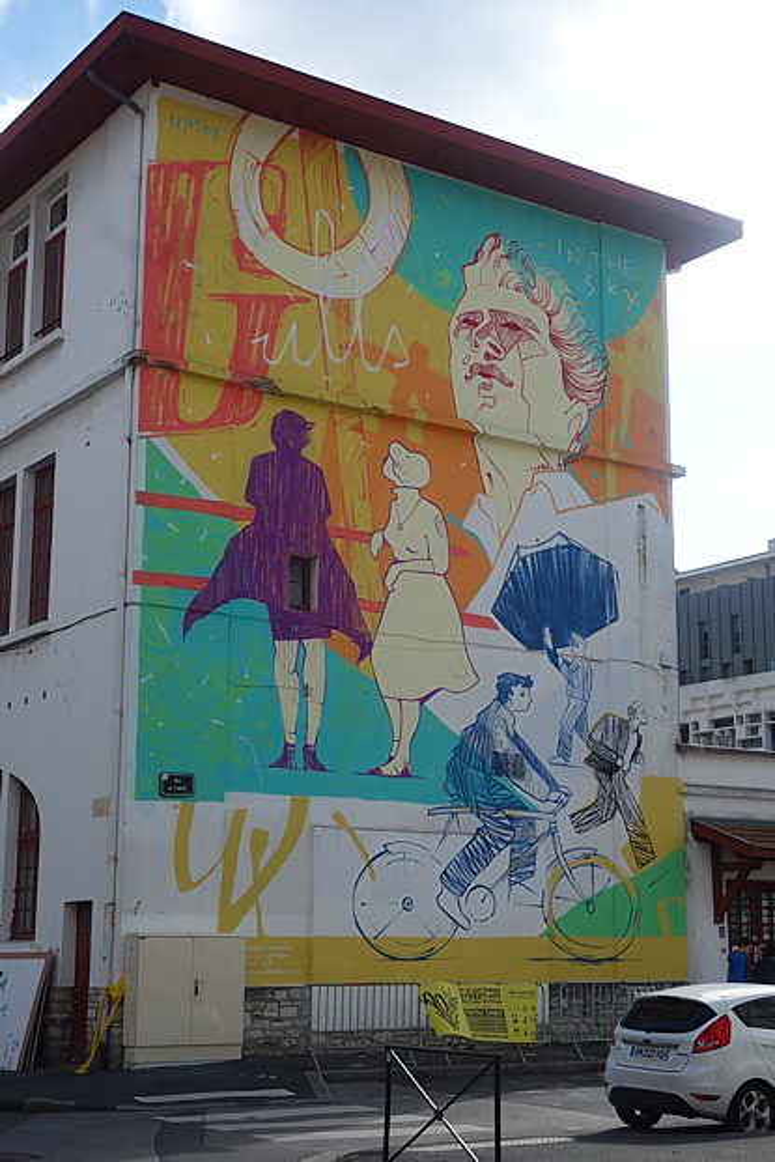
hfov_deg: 25.5
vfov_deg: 37.5
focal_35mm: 53
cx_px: 388
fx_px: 1710
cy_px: 581
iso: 125
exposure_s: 1/400
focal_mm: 19.53
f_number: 5.6
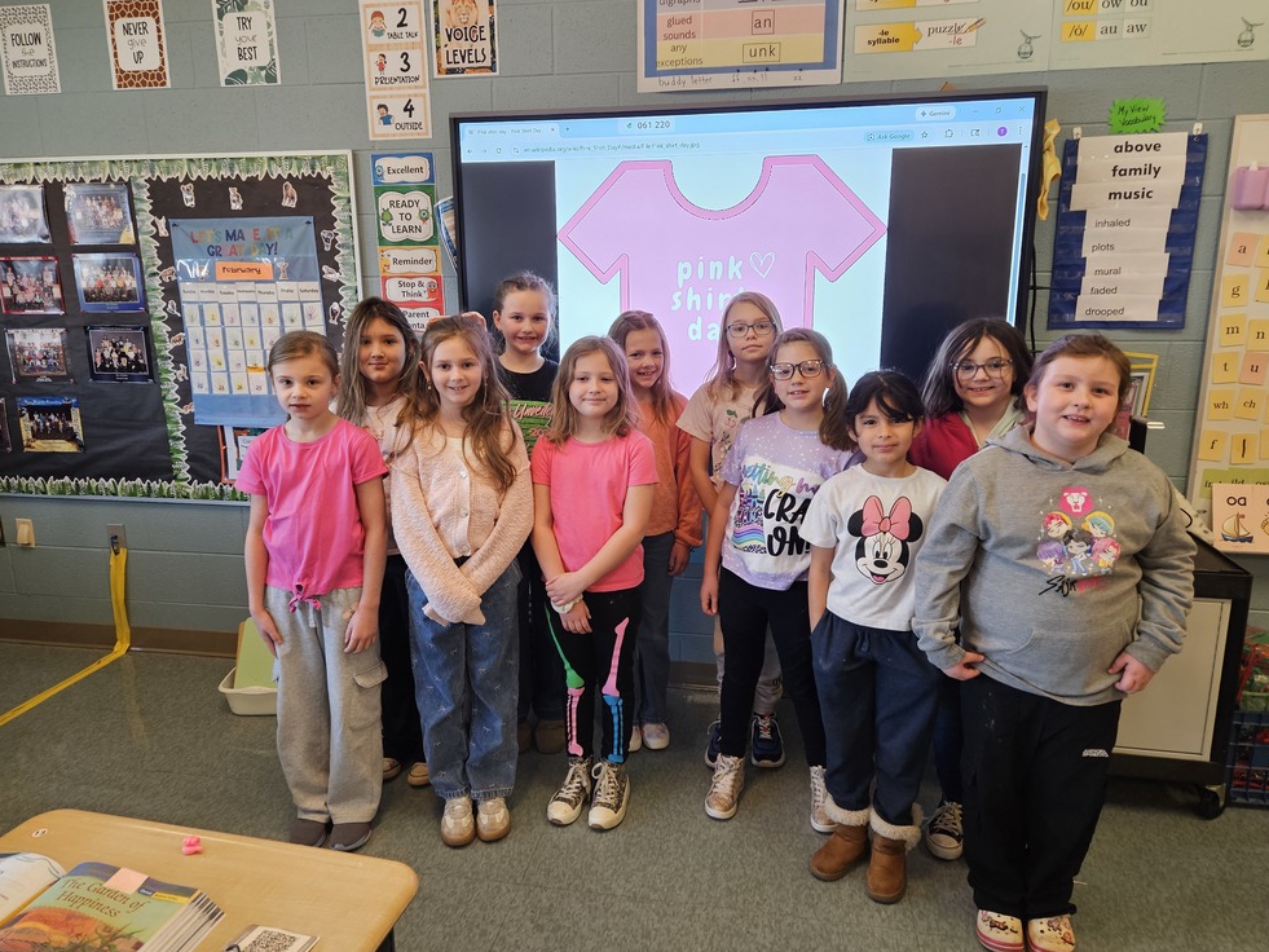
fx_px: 880
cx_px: 625
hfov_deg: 71.6
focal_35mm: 24
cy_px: 471
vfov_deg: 56.8
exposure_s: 1/60
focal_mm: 5.4
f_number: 1.8
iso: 320
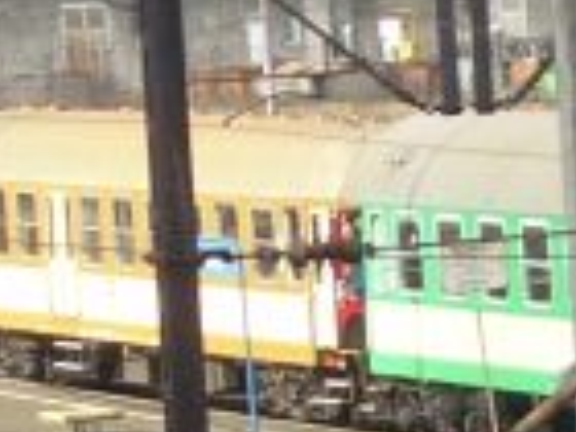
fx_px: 10450
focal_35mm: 628
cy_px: 428
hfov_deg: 3.2
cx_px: 773
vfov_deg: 2.4
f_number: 4.9
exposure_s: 1/162
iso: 50
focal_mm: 18.9
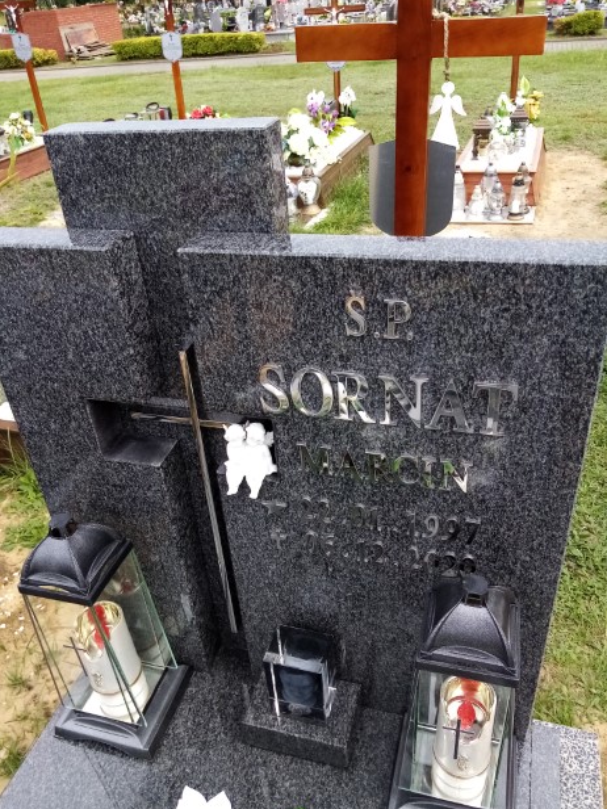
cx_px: 293
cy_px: 418
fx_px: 631
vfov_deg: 65.3
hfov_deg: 51.3
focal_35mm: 27
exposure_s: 1/778
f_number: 1.8
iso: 109
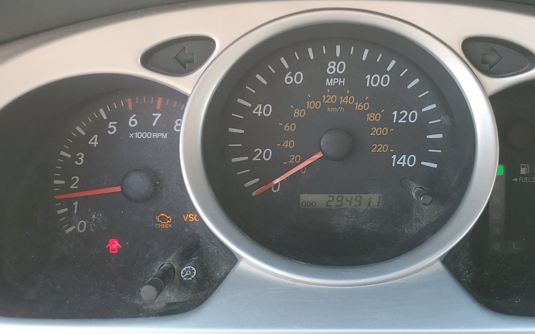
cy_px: 158
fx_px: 569
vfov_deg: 32.8
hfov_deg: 50.0
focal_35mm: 39
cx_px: 330
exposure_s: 1/175
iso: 50
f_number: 1.5
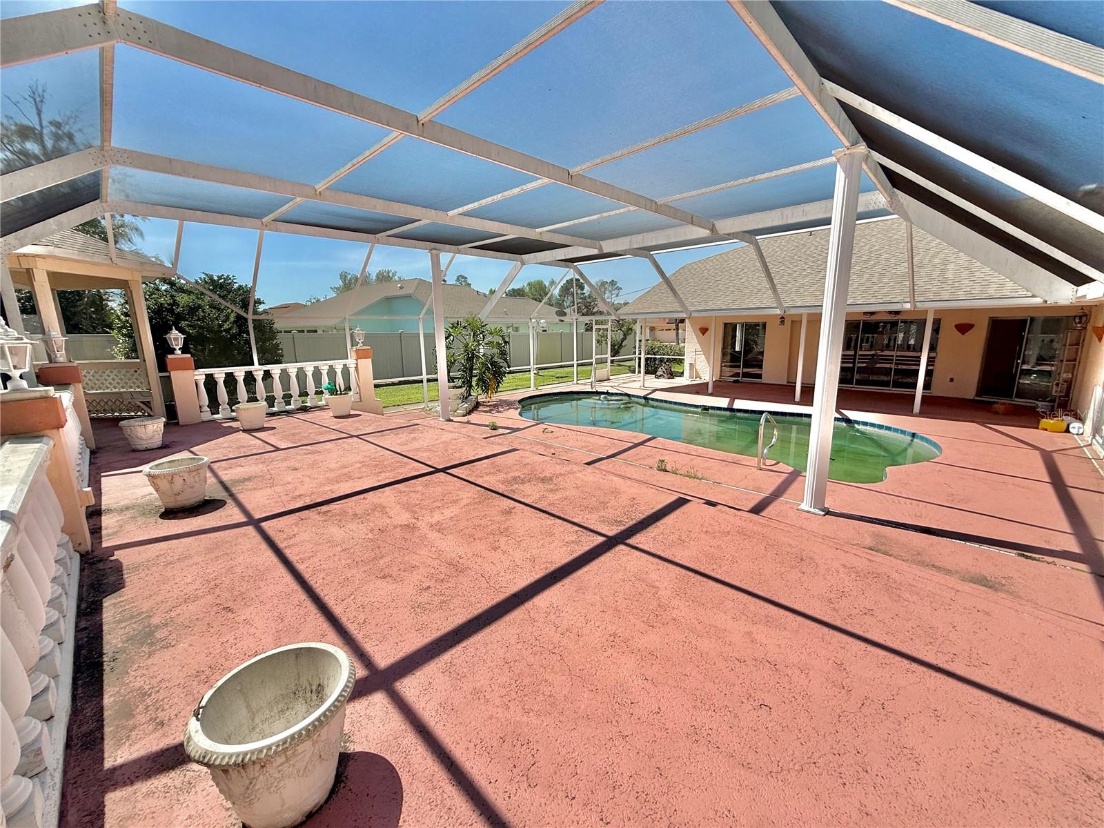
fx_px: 446
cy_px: 414
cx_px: 552
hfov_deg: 102.1
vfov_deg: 85.7
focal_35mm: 14
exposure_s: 1/1901
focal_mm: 2.22
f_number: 2.2
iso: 50
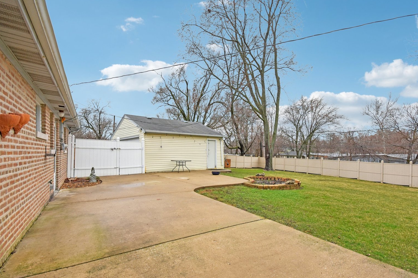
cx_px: 207
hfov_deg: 96.7
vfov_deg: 73.7
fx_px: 186
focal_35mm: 16
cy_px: 145
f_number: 8
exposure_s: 1/250
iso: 400
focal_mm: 10
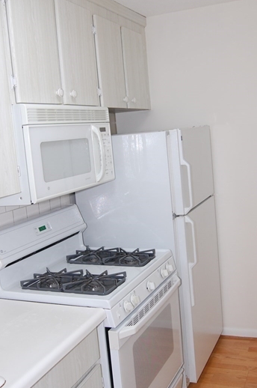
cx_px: 140
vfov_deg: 48.5
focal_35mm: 40
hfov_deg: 33.3
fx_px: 429
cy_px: 187
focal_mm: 18
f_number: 4
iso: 400
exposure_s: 1/60
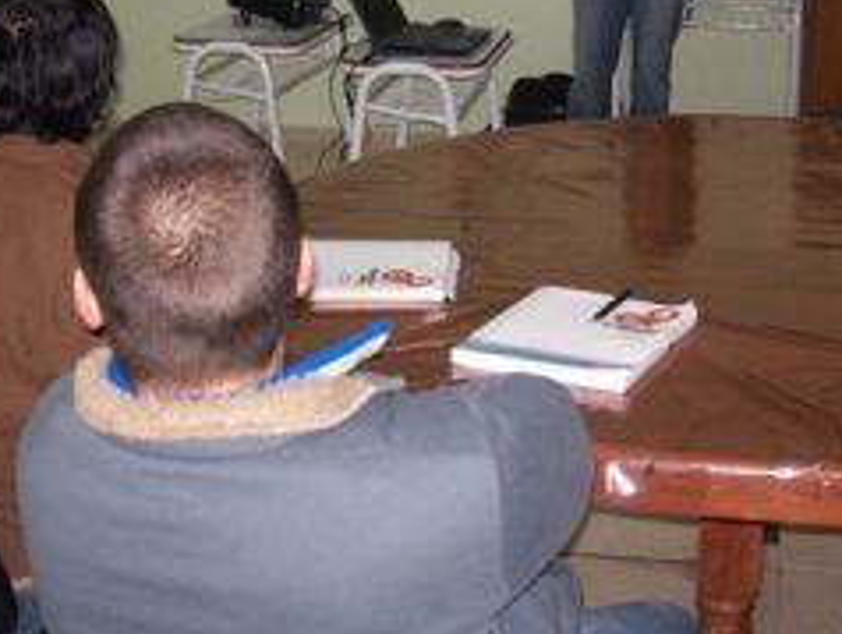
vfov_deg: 22.8
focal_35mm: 64
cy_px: 181
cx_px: 570
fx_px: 1558
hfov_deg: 30.0
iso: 125
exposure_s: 1/60
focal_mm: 5.6
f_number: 2.7
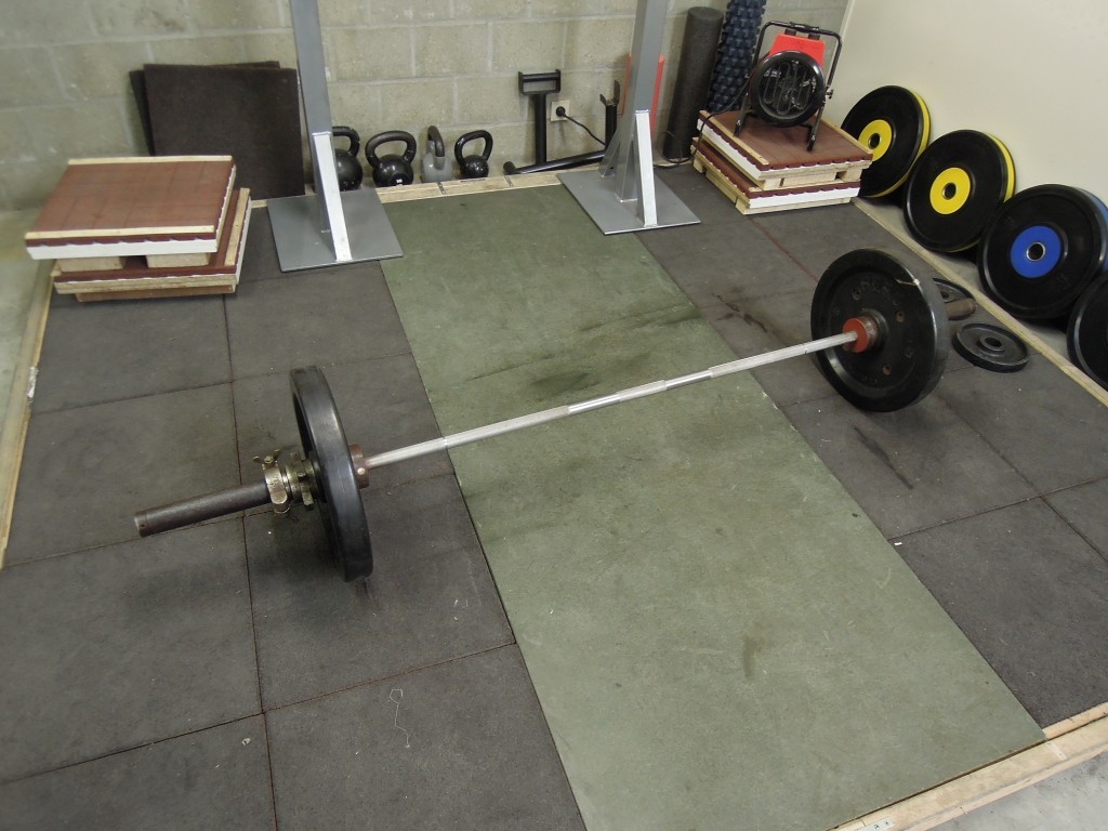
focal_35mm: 24
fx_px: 768
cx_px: 554
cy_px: 416
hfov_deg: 71.6
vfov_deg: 56.8
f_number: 2.5
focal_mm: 4.3
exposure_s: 1/8
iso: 160
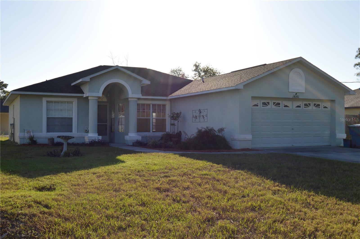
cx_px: 180
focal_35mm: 39
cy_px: 120
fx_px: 390
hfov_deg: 49.6
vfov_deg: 34.1
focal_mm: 26
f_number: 9
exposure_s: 1/200
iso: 100
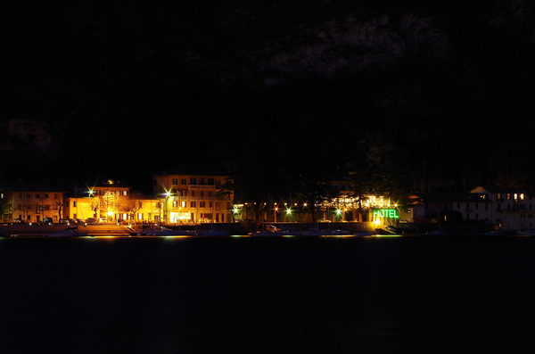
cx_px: 268
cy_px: 177
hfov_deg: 24.8
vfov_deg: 16.6
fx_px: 1216
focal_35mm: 82
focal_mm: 55
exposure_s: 25
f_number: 14
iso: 800
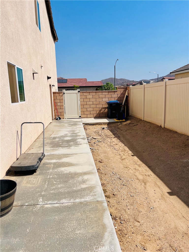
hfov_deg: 53.1
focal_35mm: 26
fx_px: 189
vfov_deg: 67.3
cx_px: 94
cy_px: 126
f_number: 1.5
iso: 50
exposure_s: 1/8000
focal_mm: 5.7
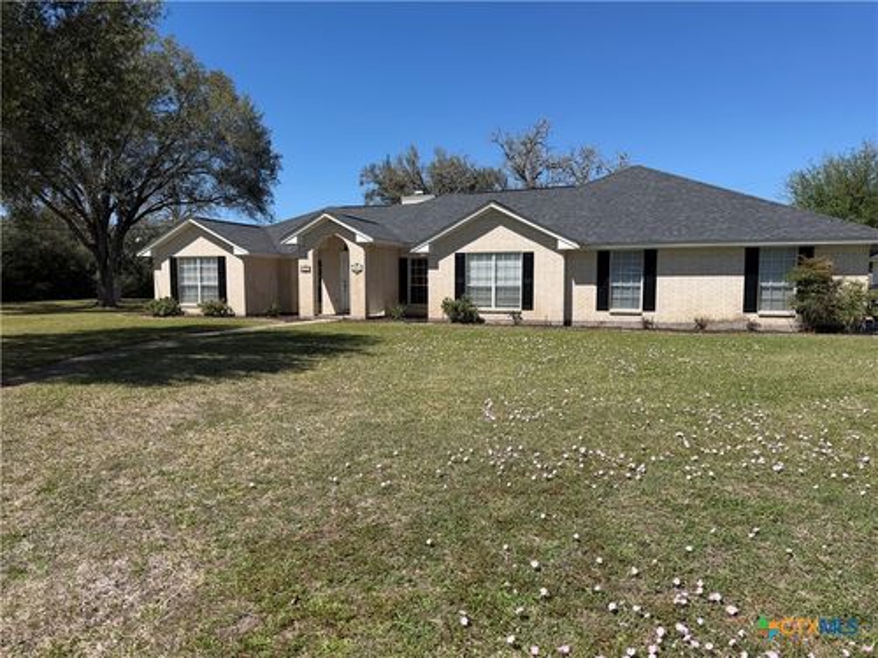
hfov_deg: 71.6
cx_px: 439
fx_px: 609
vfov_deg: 56.8
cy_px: 329
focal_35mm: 24
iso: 80
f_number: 1.78
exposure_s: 1/5319
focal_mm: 6.76
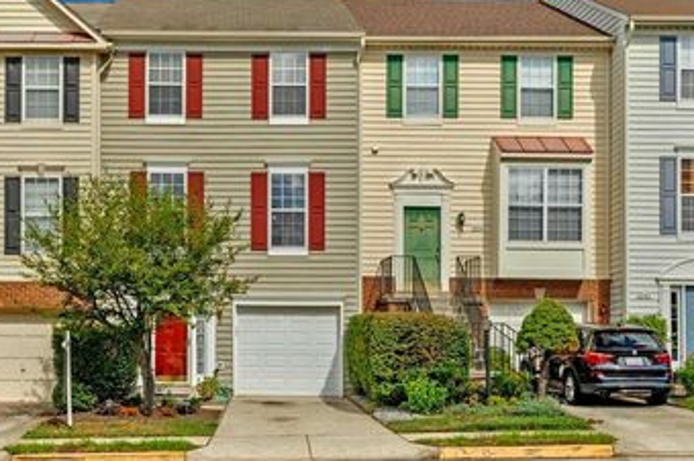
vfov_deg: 26.9
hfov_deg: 39.1
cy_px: 187
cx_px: 222
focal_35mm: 50
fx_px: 963
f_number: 7.1
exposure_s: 1/2500
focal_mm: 34
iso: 1250
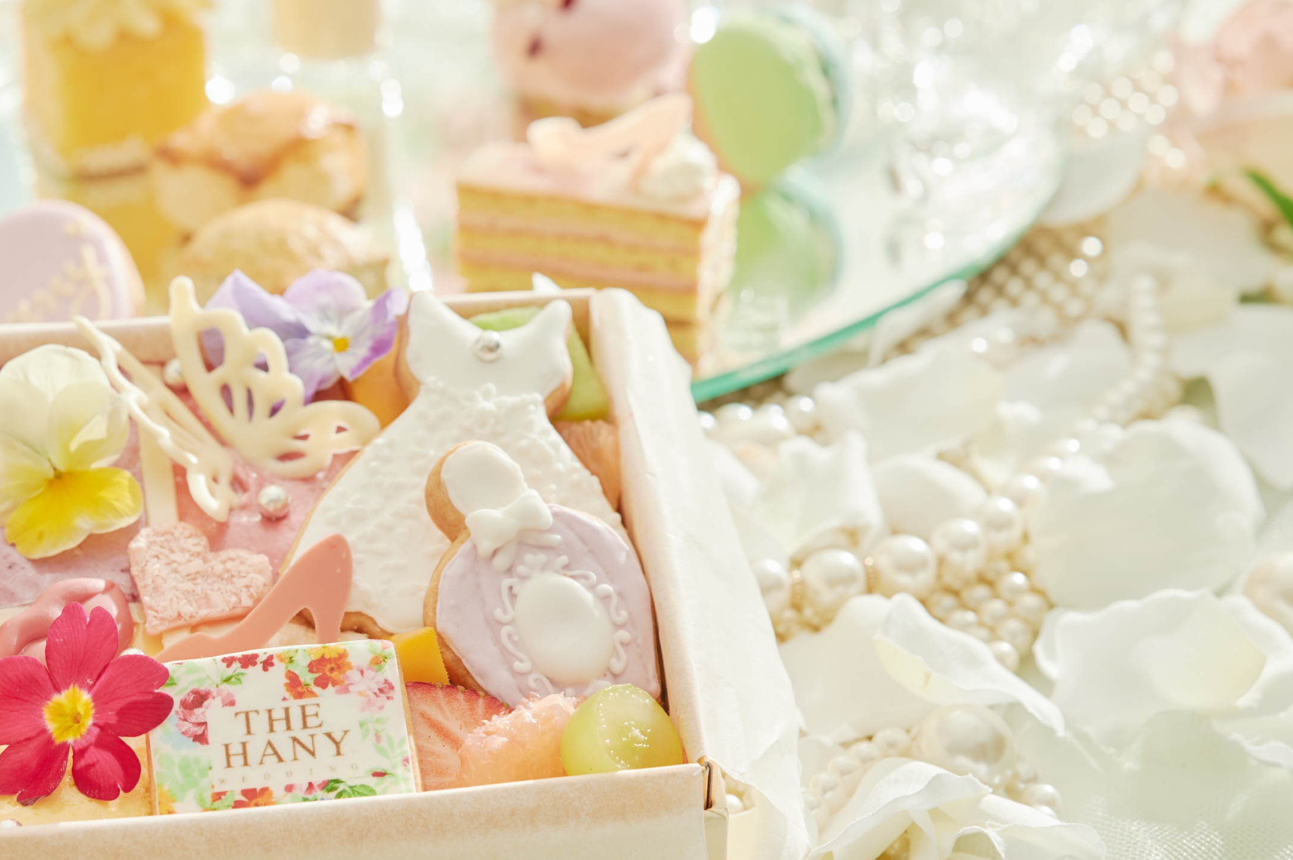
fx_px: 4271
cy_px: 508
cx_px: 472
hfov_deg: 17.2
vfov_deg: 11.5
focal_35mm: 119
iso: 100
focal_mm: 85
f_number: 6.3
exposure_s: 1/80
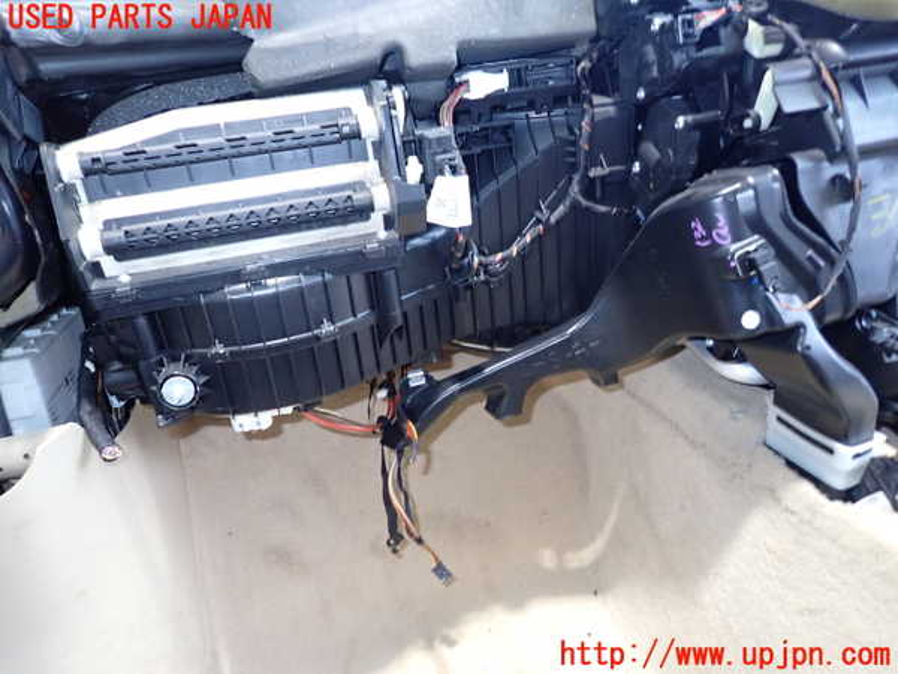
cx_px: 449
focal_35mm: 25
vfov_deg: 54.9
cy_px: 337
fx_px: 649
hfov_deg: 69.4
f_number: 2
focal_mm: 4.5
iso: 800
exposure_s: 1/20
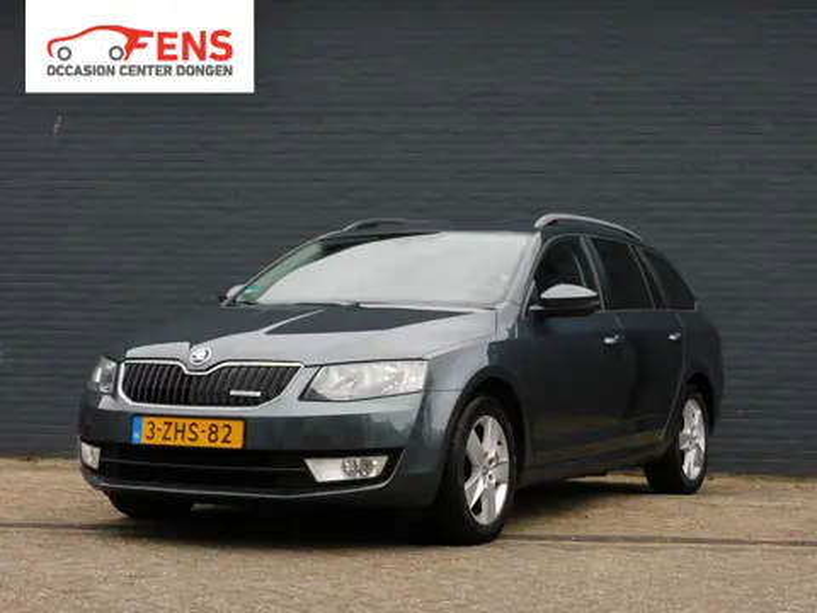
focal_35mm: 70
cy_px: 306
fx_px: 1652
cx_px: 408
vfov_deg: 21.0
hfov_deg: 27.8
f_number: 4.5
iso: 125
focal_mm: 12.5
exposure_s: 1/80
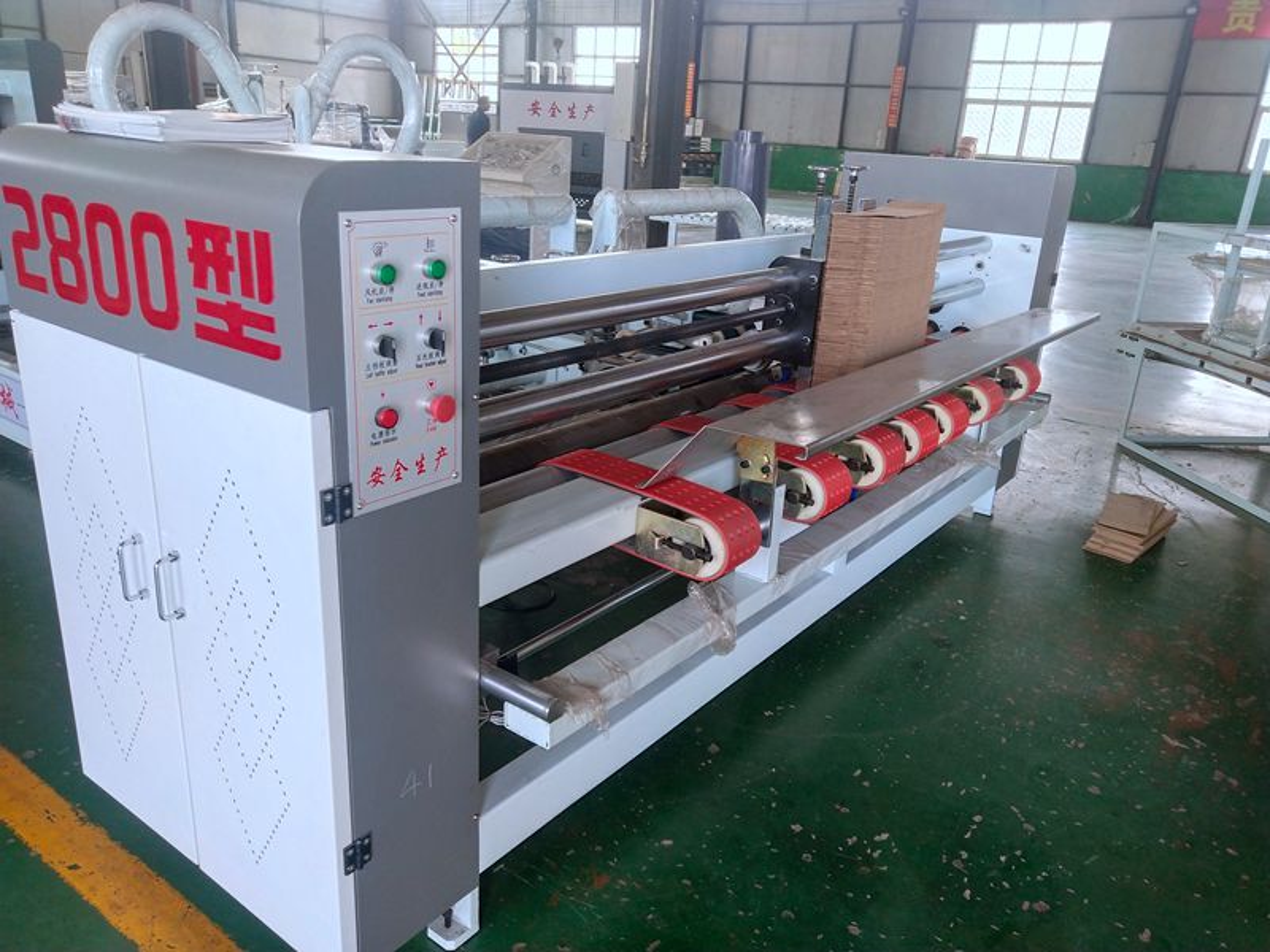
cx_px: 635
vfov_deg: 46.8
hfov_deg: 60.0
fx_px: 1101
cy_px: 476
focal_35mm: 30
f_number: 1.8
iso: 135
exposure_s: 1/100
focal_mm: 3.95
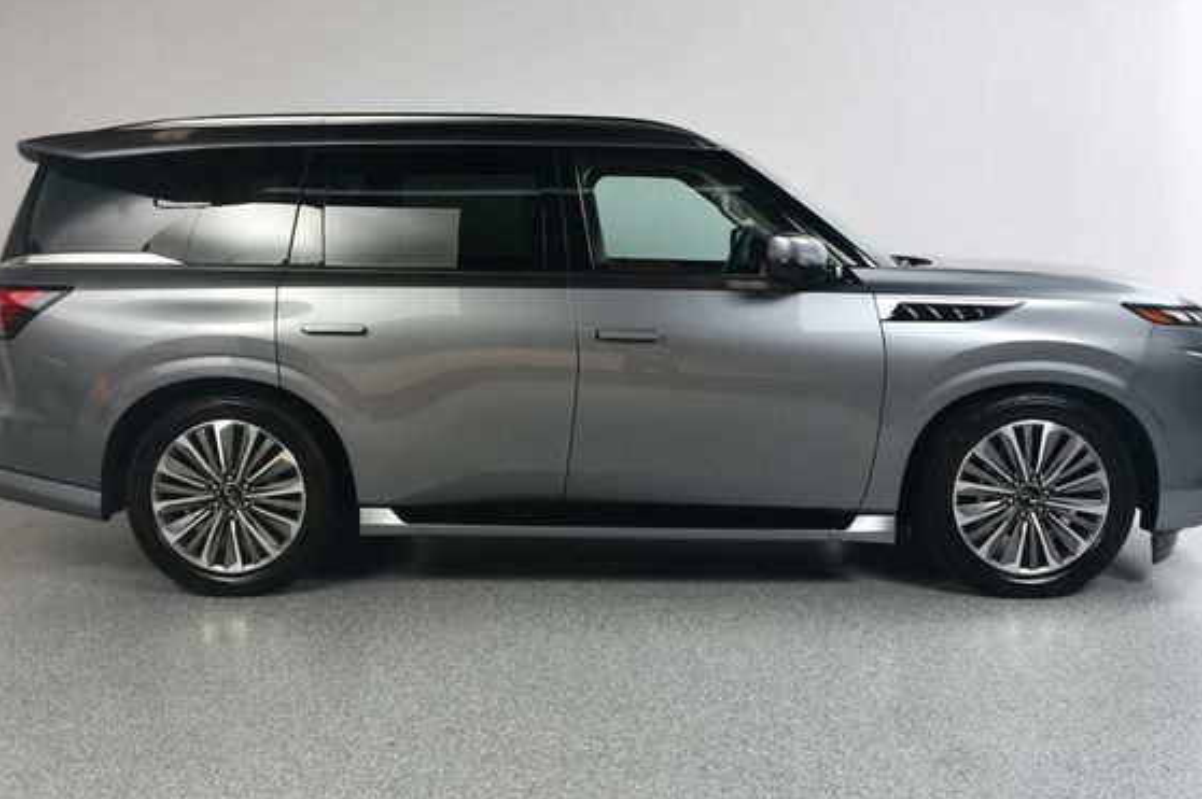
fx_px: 1301
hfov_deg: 49.6
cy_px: 418
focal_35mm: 39
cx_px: 601
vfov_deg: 34.1
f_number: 11
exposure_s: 1/160
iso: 100
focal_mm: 23
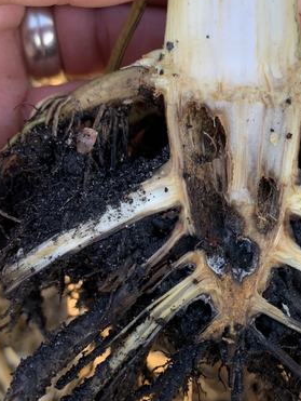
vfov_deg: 38.7
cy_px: 158
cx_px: 238
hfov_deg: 29.1
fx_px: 567
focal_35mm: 49
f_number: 1.8
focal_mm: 4.25
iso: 25
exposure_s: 1/147
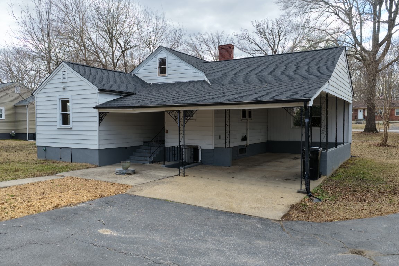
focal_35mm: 28
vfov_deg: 46.4
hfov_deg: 65.5
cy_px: 133
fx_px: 310
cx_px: 200
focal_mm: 14.45
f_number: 2.8
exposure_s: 1/1000
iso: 400
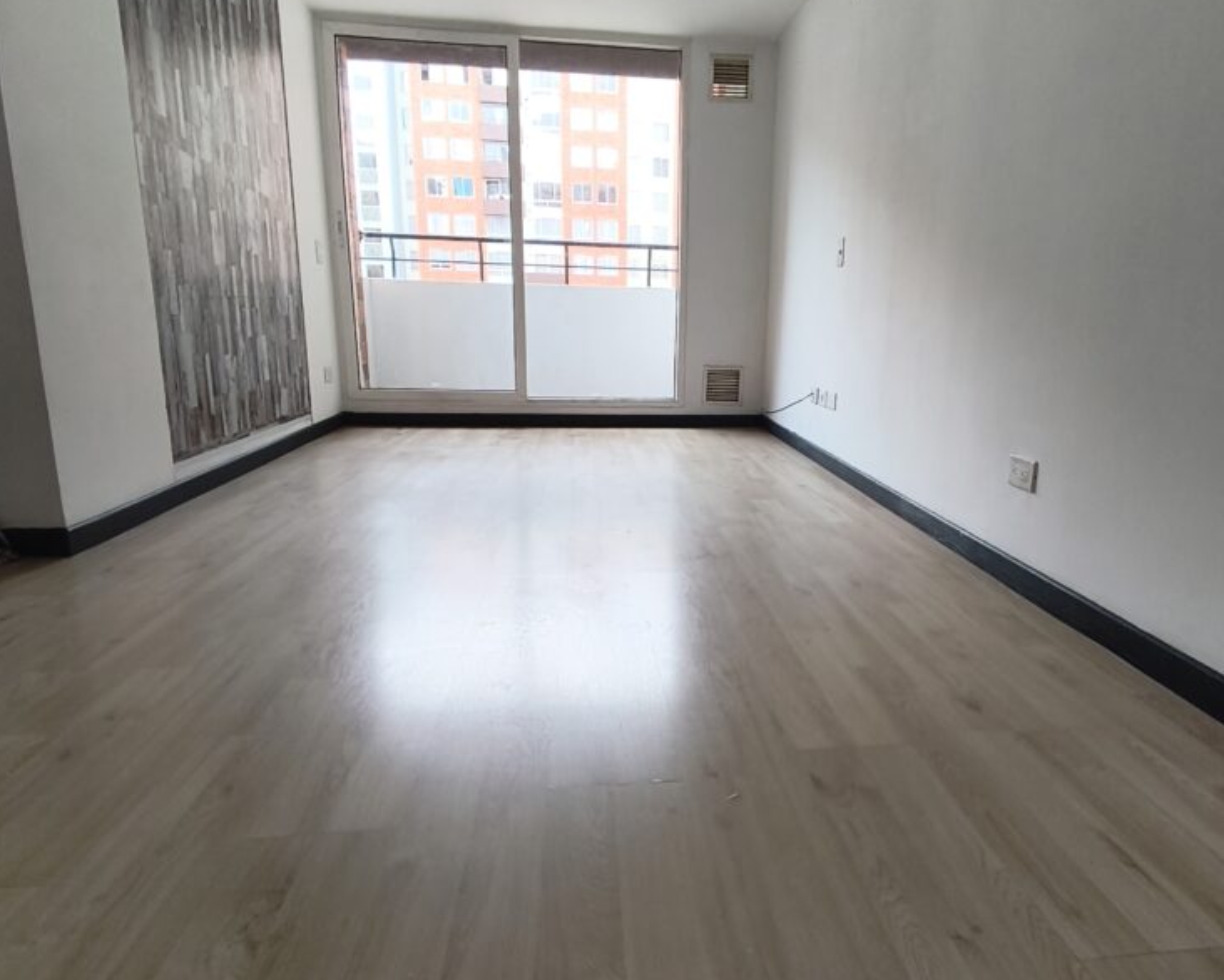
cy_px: 480
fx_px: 580
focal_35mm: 16
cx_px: 662
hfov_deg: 92.9
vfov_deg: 80.4
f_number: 2.2
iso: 64
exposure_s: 1/120
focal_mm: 1.65
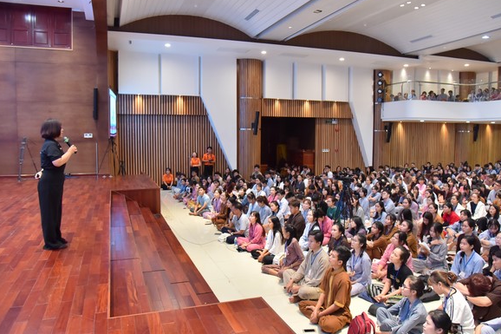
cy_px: 161
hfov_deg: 67.4
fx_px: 376
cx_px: 250
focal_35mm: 27
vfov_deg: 47.9
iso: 1250
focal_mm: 24
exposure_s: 1/125
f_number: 4.5
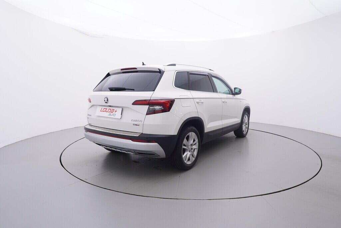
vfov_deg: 56.2
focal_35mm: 22
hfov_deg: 77.3
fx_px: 213
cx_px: 170
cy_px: 114
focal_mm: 15
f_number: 5
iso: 200
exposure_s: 1/80
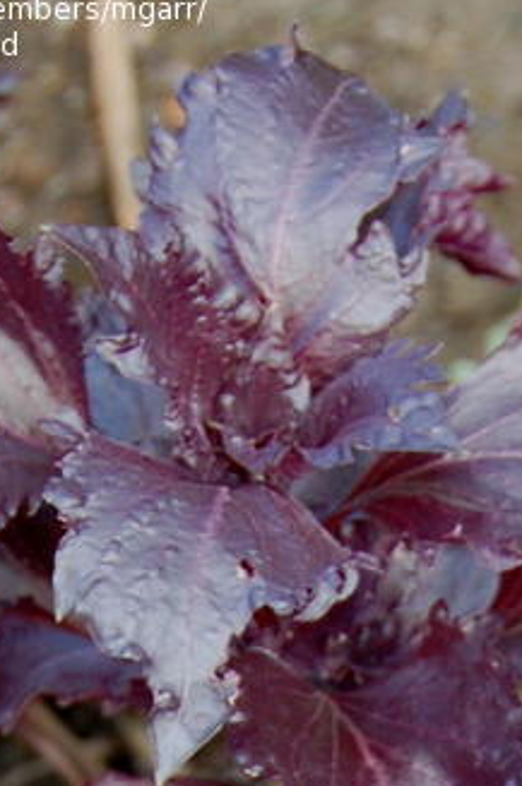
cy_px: 1381
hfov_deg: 4.5
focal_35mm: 304
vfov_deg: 6.6
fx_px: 6629
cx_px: 544
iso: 400
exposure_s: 1/60
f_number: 7.1
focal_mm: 55
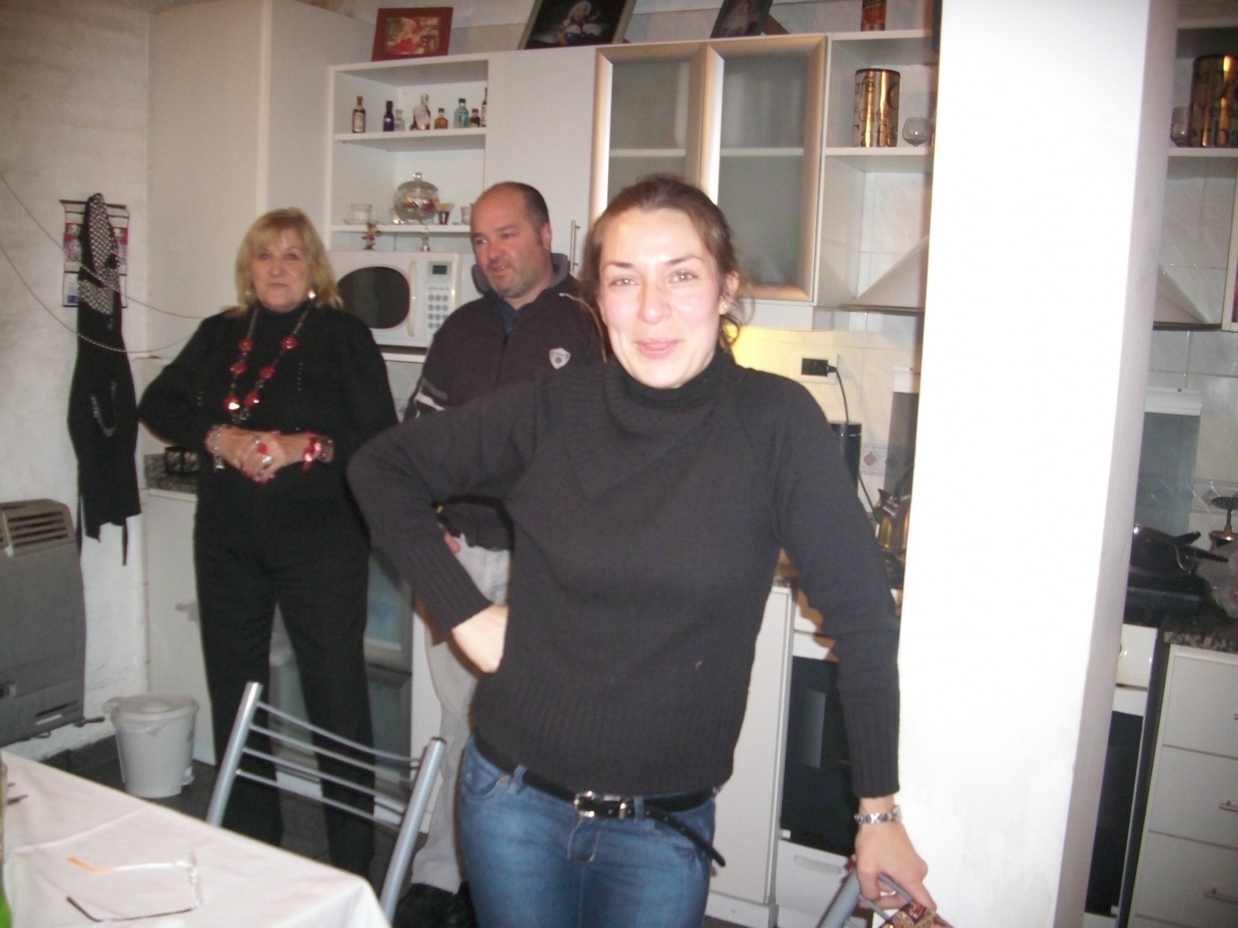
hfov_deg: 58.4
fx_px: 1109
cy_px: 464
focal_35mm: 31
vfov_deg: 45.4
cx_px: 619
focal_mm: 6.2
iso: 200
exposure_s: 1/30
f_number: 2.8
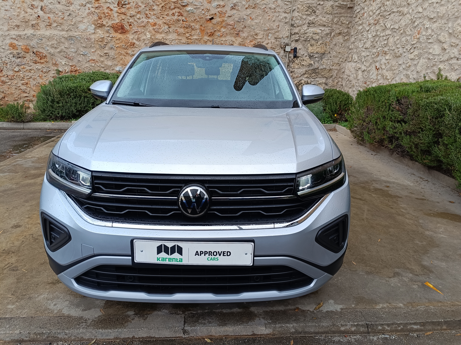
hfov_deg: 71.6
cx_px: 230
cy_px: 172
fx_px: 320
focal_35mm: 24
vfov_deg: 56.8
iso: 51
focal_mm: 5.59
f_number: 1.88
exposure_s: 1/291
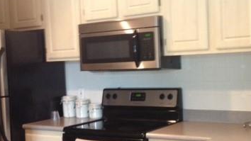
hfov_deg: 30.5
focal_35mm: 69
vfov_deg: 17.5
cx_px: 110
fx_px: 459
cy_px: 85
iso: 200
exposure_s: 1/20
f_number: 2.4
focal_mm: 4.28
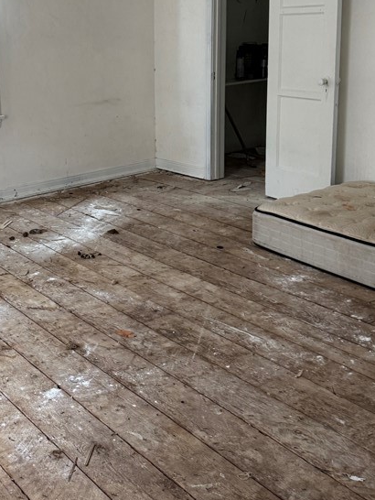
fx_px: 649
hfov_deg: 30.7
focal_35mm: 45
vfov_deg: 41.5
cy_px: 166
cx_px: 35
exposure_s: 1/92
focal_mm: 6.76
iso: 200
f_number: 1.78
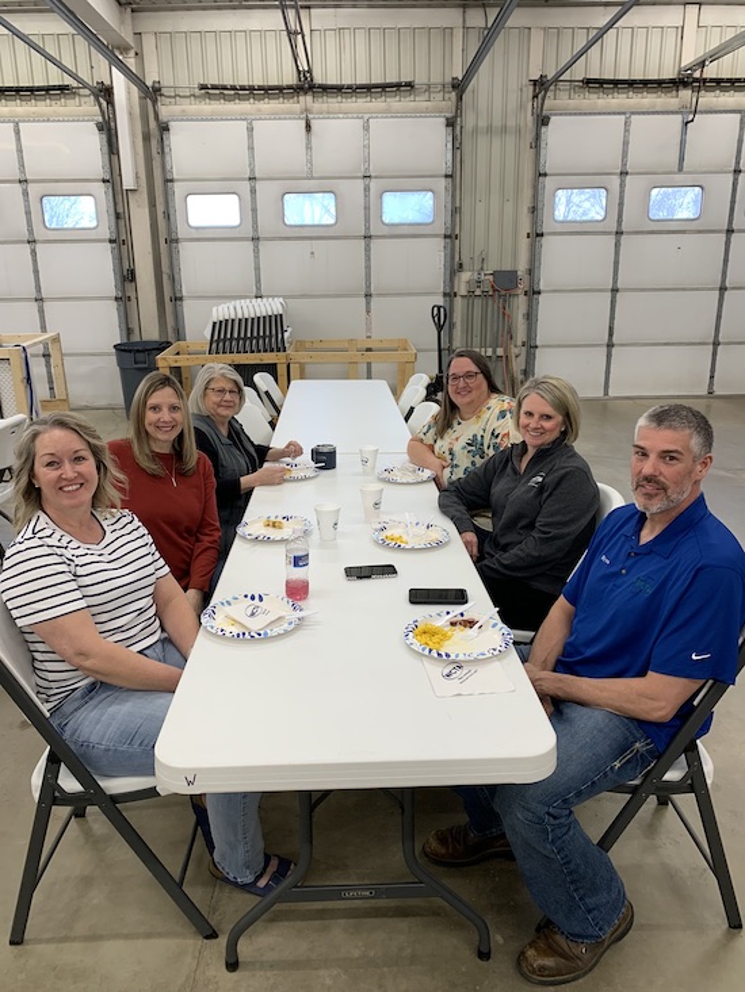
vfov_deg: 67.3
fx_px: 746
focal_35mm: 26
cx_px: 372
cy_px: 496
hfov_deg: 53.1
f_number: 1.8
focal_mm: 4.25
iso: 64
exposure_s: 1/60
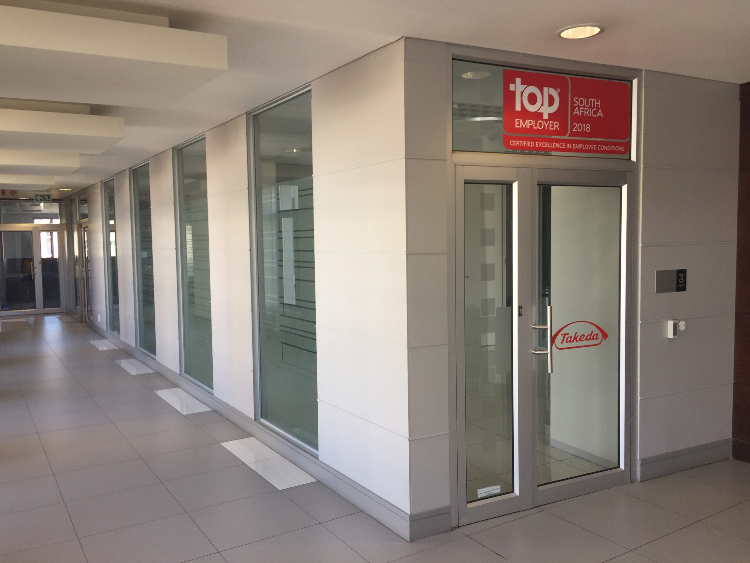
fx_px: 628
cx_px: 375
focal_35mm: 29
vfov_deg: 48.2
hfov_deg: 61.7
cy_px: 282
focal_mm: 4.15
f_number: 2.2
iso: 40
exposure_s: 1/50
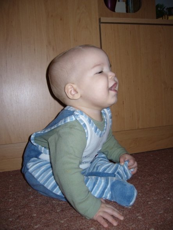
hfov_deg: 40.7
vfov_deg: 52.6
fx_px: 233
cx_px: 86
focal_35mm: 35
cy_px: 115
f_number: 2.8
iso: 100
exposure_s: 1/60
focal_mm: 5.8
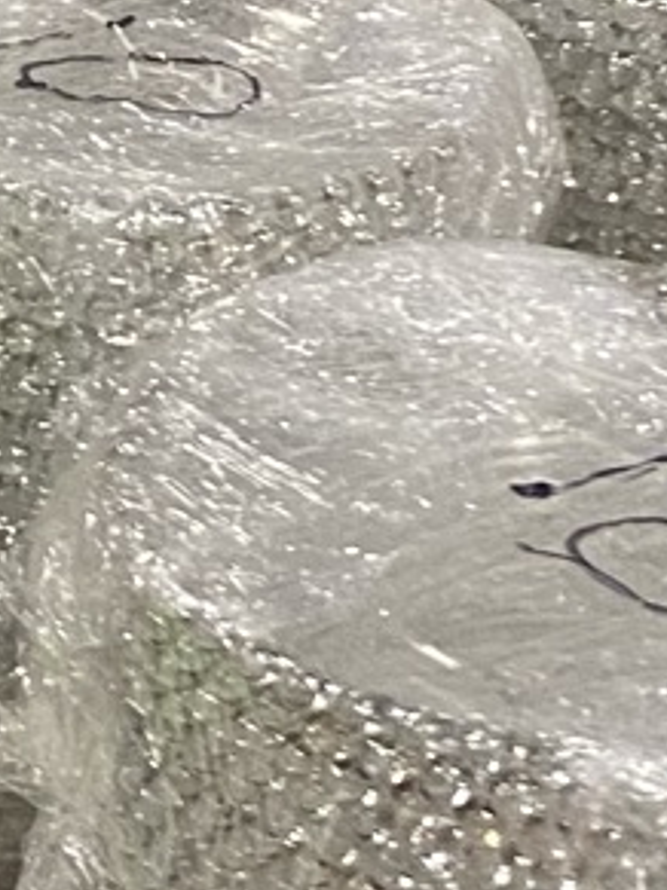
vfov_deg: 10.7
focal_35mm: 183
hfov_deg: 7.7
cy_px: -3
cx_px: -805
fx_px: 4705
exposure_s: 1/60
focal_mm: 4.25
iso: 250
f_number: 1.8
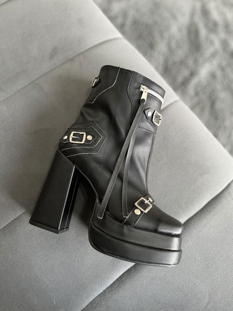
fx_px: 233
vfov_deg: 67.3
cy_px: 156
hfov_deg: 53.1
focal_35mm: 26
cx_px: 116
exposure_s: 1/60
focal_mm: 5.1
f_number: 1.6
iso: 250
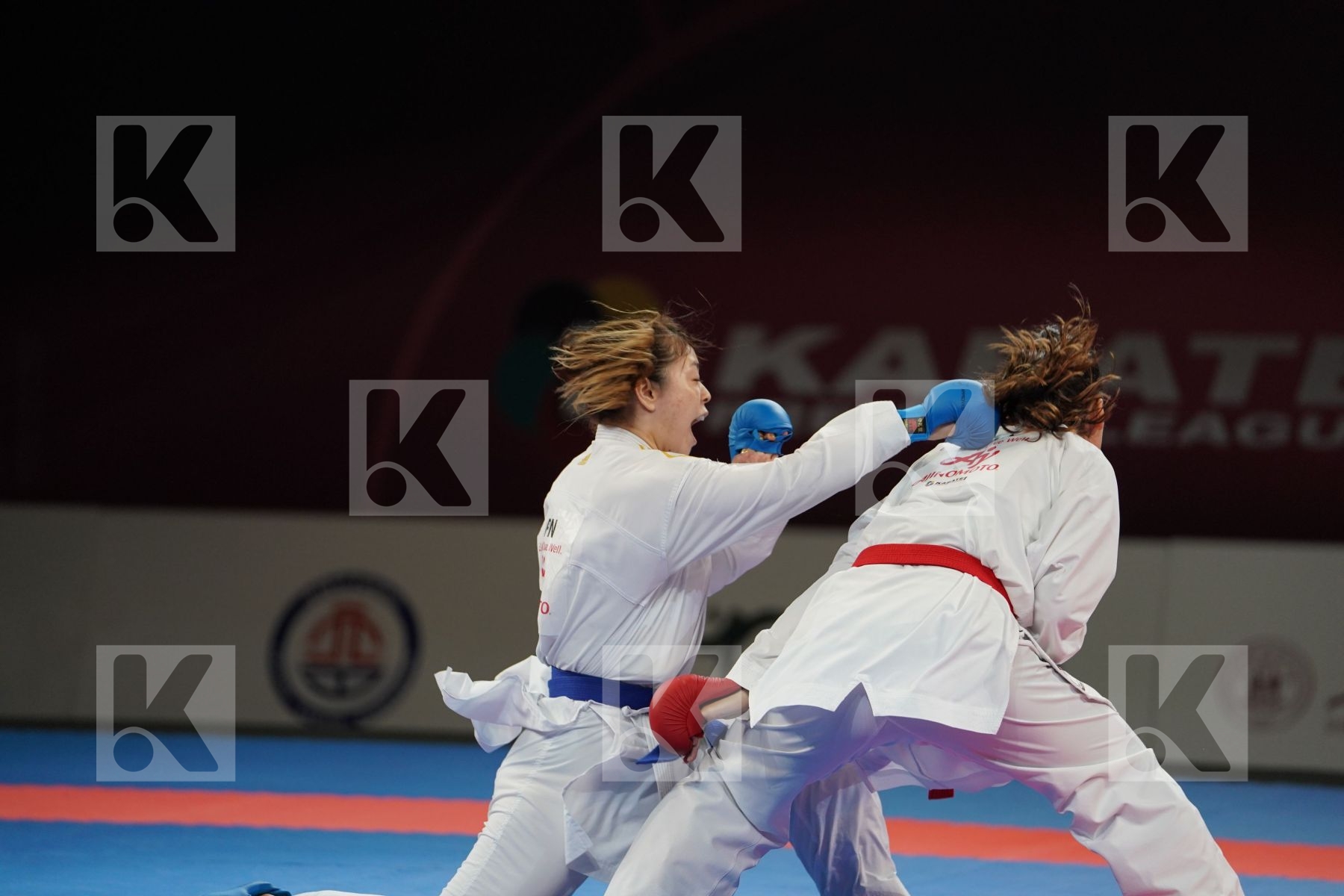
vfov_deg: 7.3
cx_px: 672
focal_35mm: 189
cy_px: 448
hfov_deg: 10.9
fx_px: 7055
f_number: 2.8
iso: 1600
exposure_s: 1/1000
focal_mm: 189
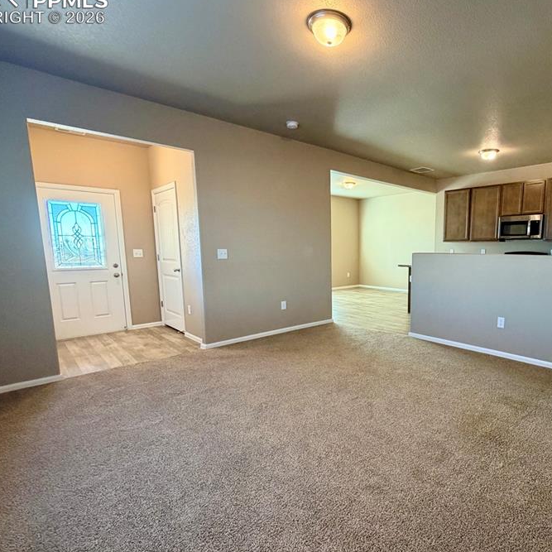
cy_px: 295
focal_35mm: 19
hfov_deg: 75.4
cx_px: 366
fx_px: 343
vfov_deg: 77.6
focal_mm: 2.22
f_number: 2.2
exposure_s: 1/60
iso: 250
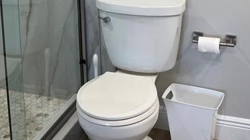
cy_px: -43
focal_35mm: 60
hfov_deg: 34.8
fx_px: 397
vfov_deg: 18.6
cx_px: 100
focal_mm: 5.7
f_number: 1.5
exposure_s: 1/120
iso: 100
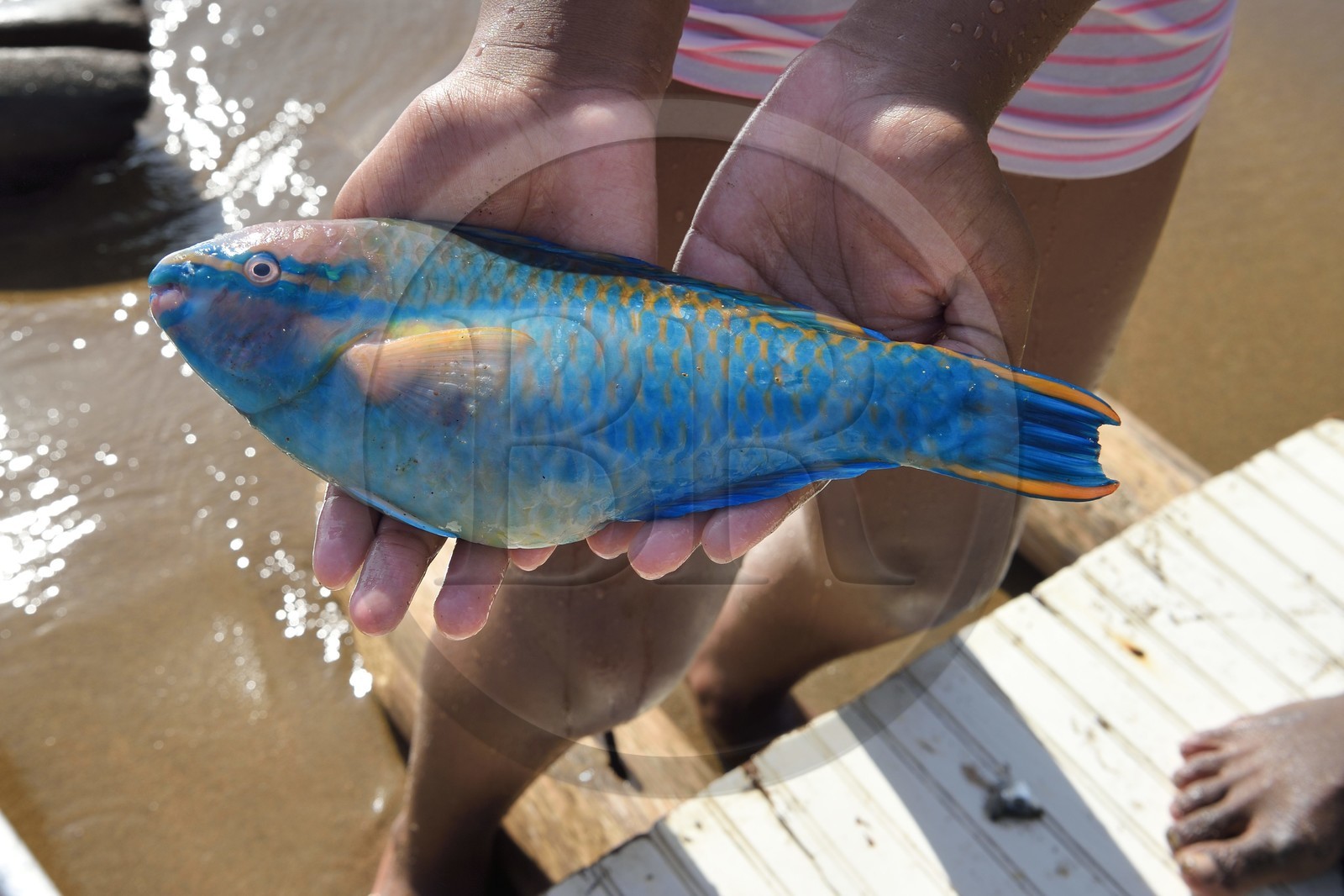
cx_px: 672
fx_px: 1568
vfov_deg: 31.9
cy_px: 448
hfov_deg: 46.4
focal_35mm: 42
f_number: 11
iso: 200
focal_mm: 42
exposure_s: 1/250
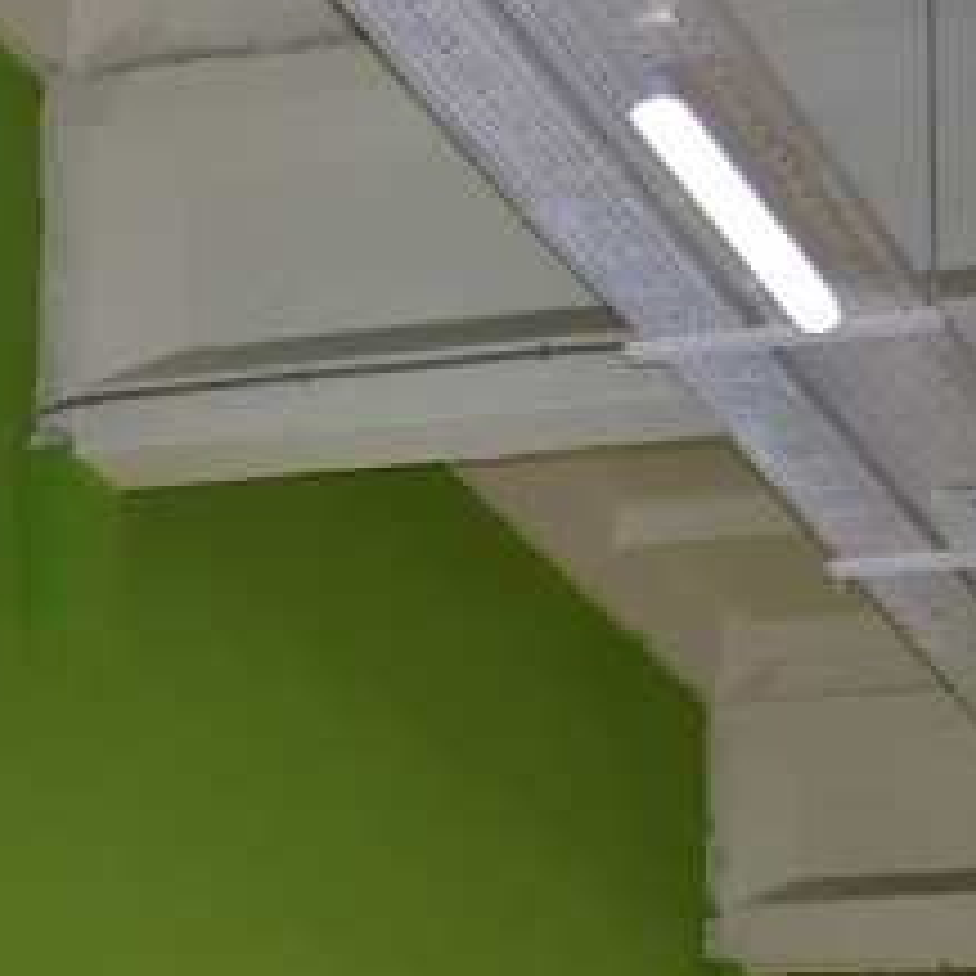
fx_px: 4881
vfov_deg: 11.0
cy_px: 1408
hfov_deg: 11.2
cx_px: -130
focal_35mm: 153
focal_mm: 26
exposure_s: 1/125
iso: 360
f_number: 4.2
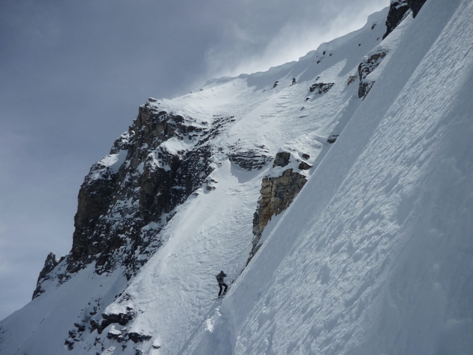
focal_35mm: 33
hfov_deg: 55.4
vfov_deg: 42.9
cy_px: 178
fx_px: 451
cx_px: 236
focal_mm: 5.5
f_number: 8
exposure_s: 1/800
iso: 100
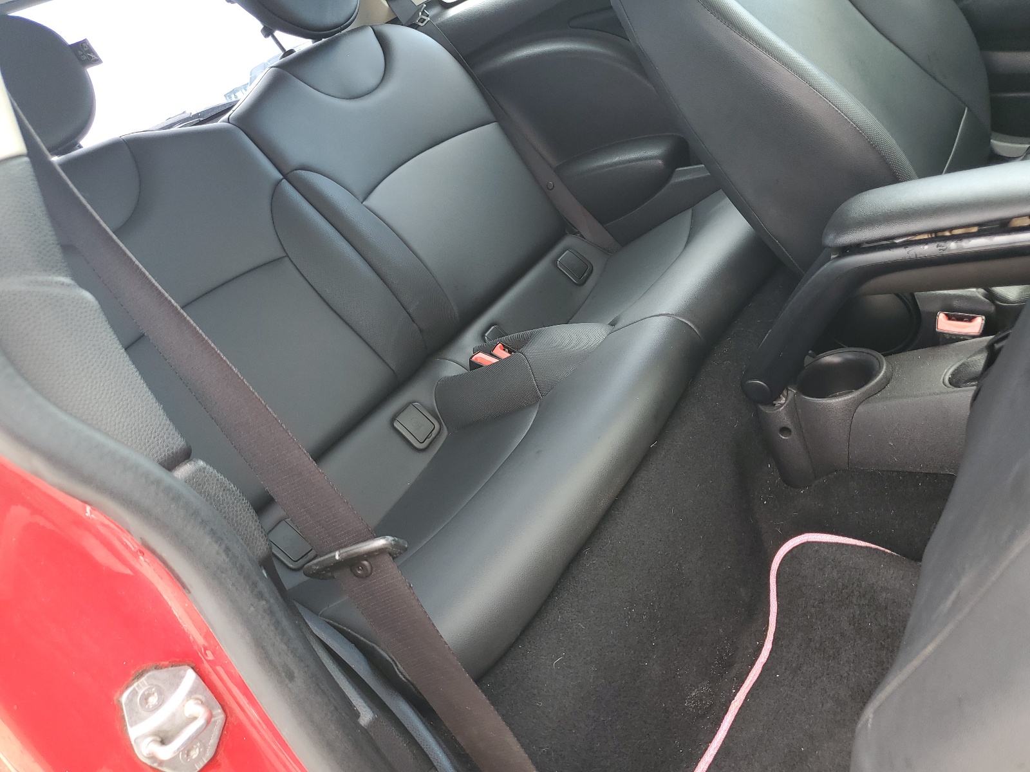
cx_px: 515
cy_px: 386
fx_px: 774
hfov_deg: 67.3
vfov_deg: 53.1
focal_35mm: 26
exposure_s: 1/50
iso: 51
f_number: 1.5
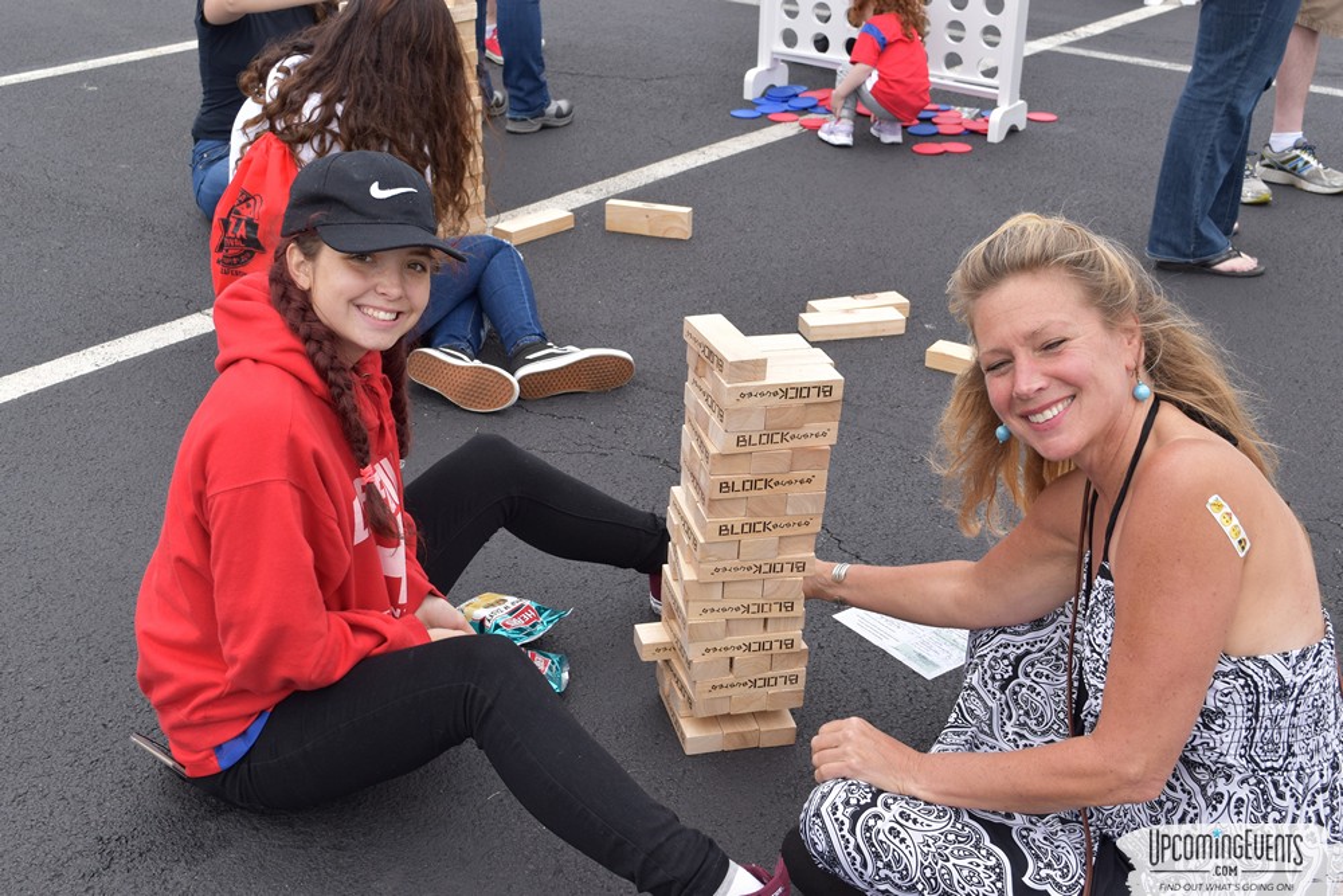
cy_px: 448
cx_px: 672
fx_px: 1623
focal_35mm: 44
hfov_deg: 45.0
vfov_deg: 30.9
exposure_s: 1/250
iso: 360
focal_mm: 29
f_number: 8
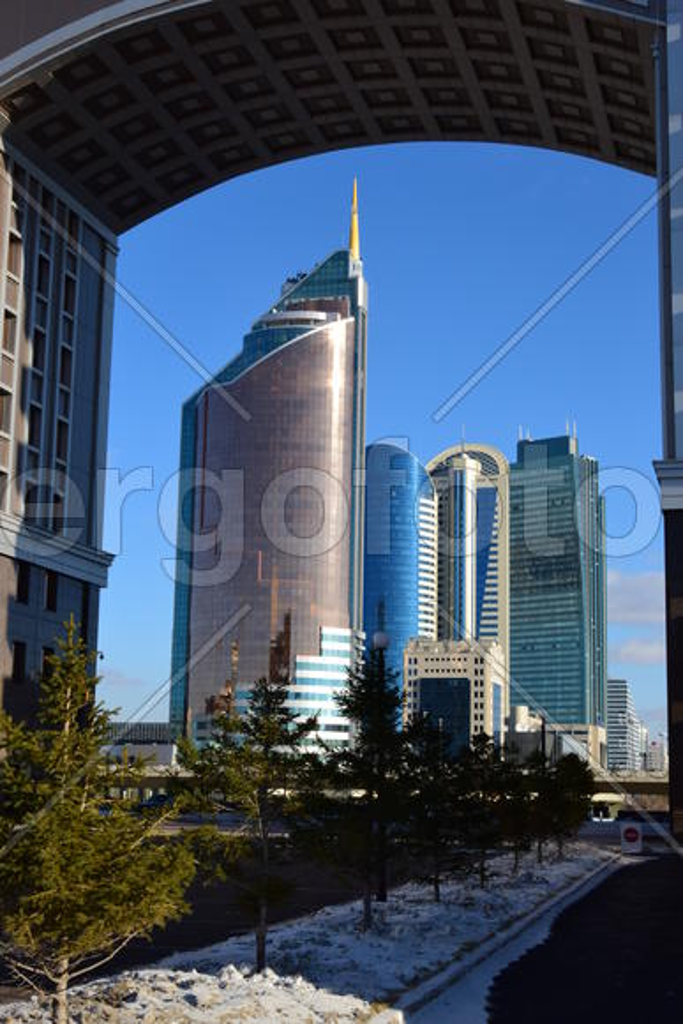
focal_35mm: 51
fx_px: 1450
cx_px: 342
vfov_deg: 38.9
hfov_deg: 26.5
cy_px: 512
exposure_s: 1/60
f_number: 16
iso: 100
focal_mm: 34
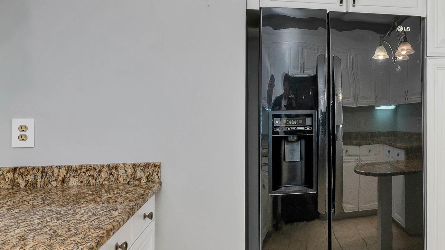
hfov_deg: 51.2
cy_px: 96
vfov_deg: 33.6
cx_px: 386
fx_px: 413
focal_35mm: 35
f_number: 8
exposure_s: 1/13
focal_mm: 14
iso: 400
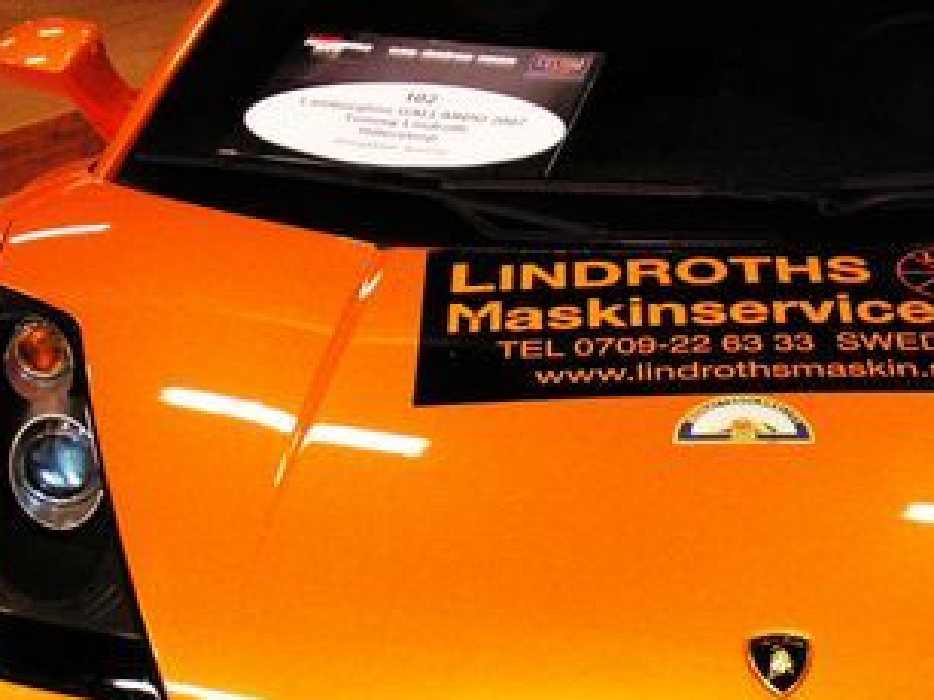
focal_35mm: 75
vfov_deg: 19.5
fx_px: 2023
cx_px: 694
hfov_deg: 25.7
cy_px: 487
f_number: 3.2
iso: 160
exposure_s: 1/40
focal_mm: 6
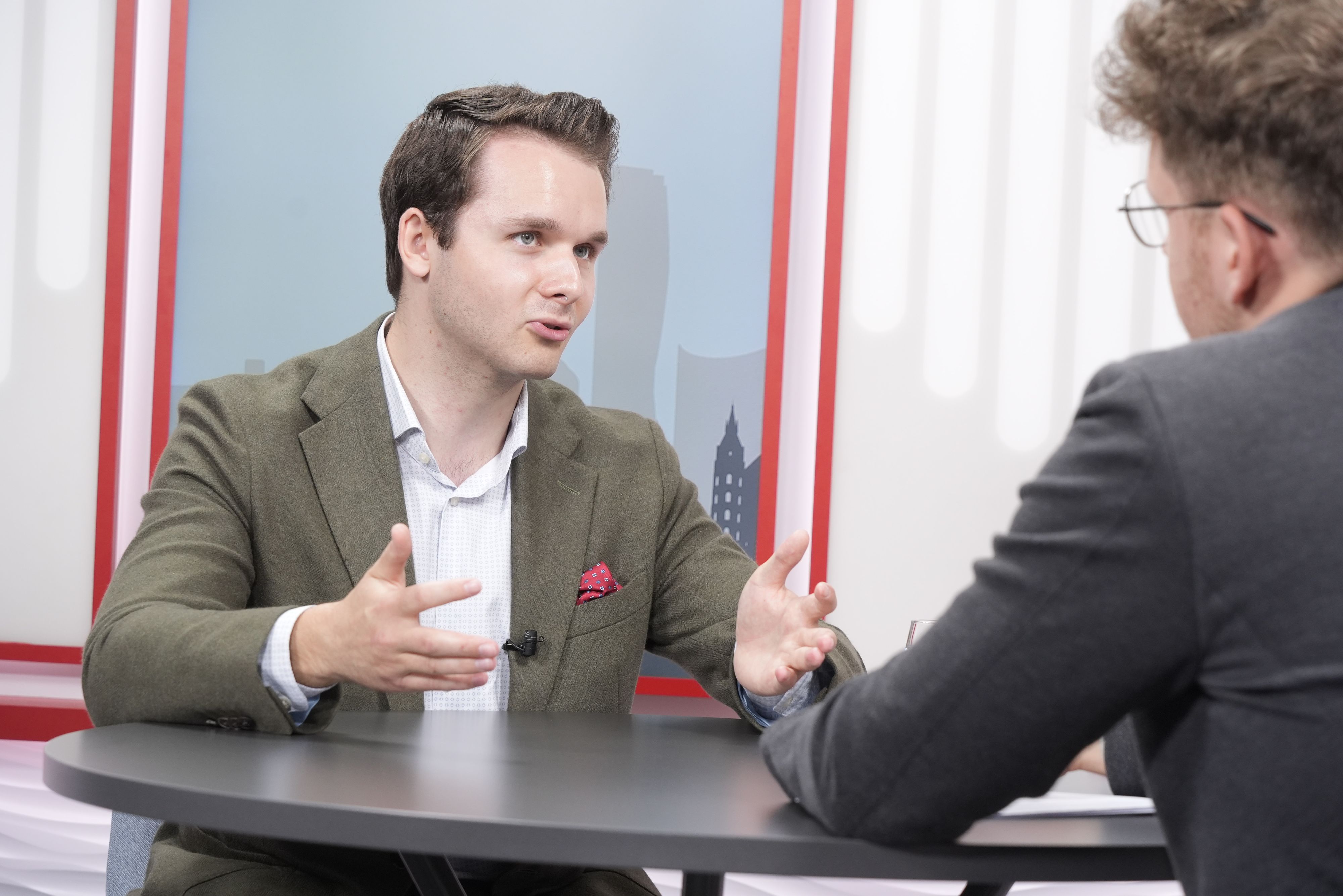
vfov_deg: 15.0
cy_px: 448
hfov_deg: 22.4
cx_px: 672
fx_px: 3395
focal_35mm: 91
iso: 1600
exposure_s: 1/160
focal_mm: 91
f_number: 6.3
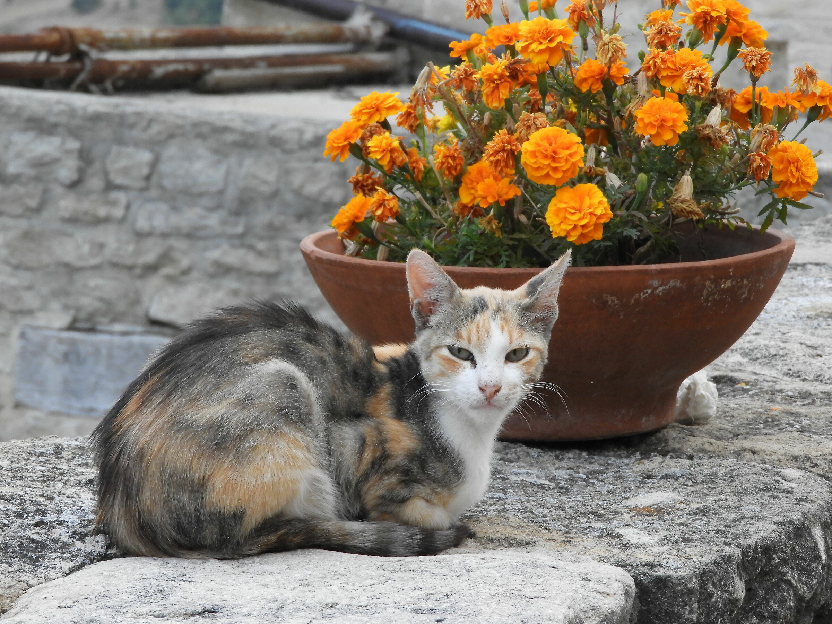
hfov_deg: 11.0
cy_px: 312
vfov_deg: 8.2
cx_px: 416
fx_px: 4326
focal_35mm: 180
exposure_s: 1/60
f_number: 5.3
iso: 400
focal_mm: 32.2
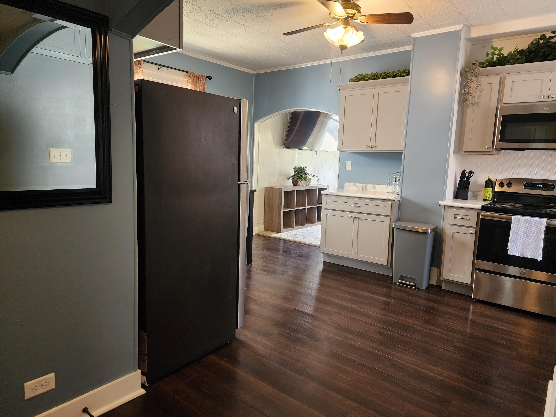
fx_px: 369
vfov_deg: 58.9
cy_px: 208
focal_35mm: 23
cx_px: 278
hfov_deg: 73.9
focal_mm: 6.4
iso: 640
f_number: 1.8
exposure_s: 1/120
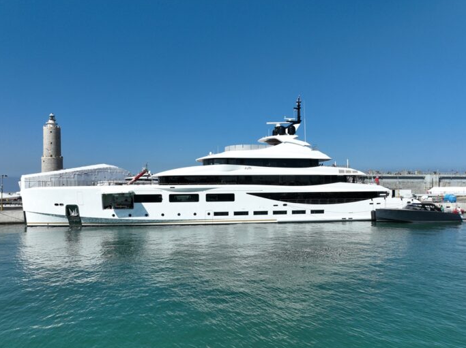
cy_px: 189
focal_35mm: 27
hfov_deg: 65.4
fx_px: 363
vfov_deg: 51.2
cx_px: 238
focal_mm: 12.29
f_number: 4
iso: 100
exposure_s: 1/100
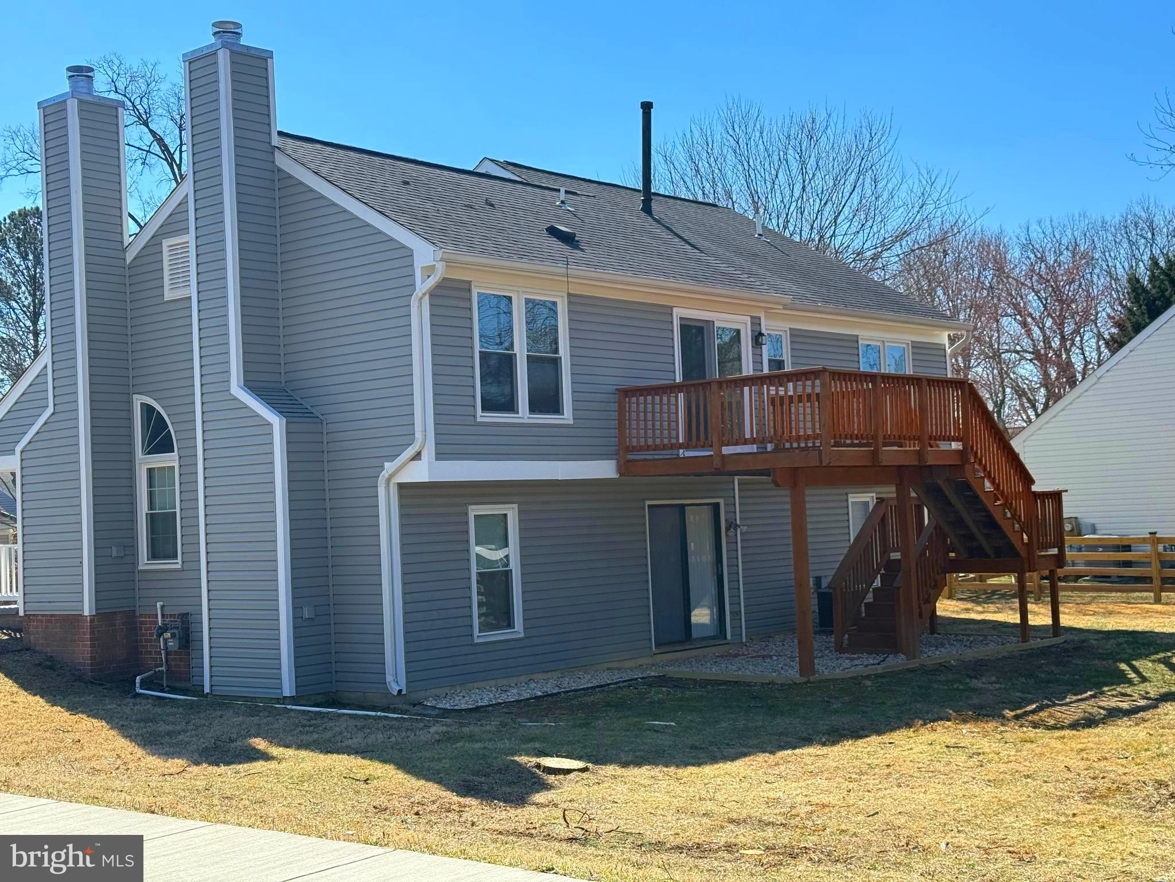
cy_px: 441
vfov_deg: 30.3
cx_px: 588
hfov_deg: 39.7
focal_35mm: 48
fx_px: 1629
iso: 100
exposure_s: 1/3534
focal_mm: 6.76
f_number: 1.78
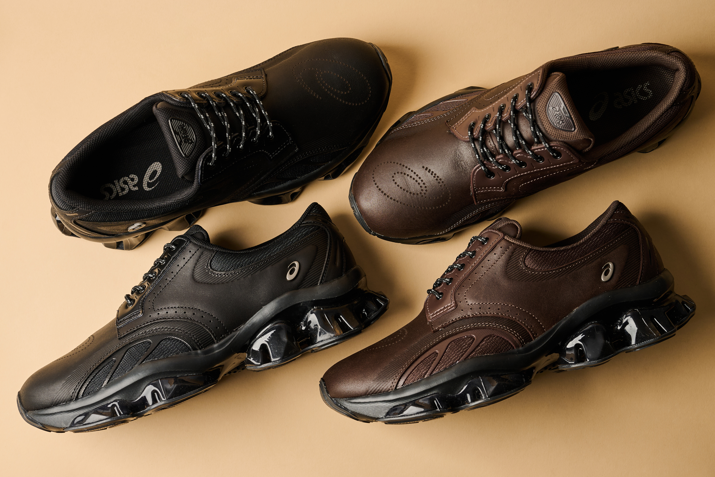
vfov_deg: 21.9
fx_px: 1231
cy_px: 238
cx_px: 358
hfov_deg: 32.4
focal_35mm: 62
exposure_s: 1/125
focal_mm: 62
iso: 100
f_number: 8
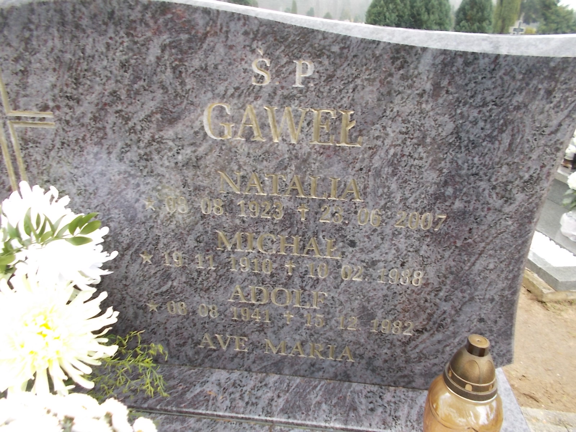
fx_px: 433
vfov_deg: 53.1
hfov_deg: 67.3
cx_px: 288
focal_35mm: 26
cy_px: 216
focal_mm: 4.6
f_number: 3.2
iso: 125
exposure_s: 1/25
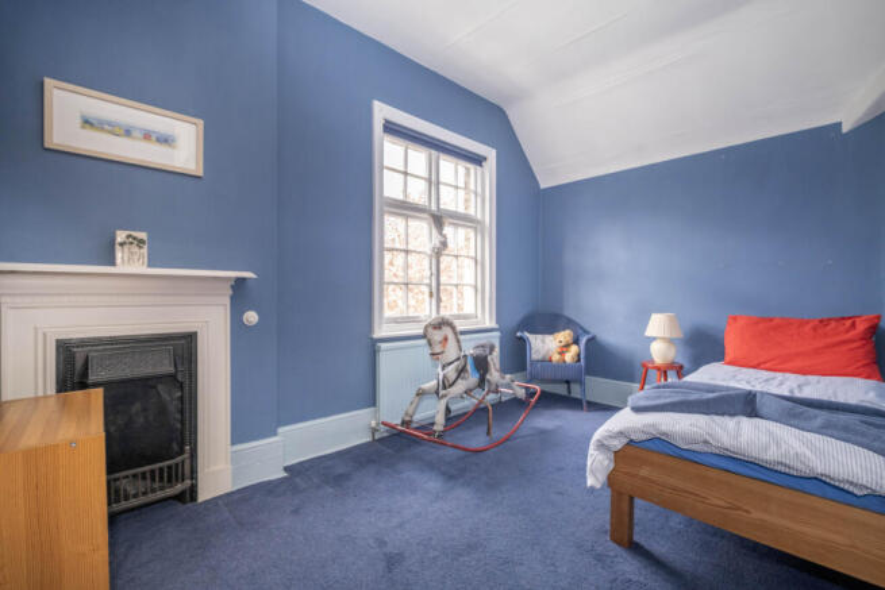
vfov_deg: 77.4
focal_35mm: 15
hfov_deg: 100.4
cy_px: 295
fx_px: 369
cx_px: 442
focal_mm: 10
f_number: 5.6
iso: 400
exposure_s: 1/50
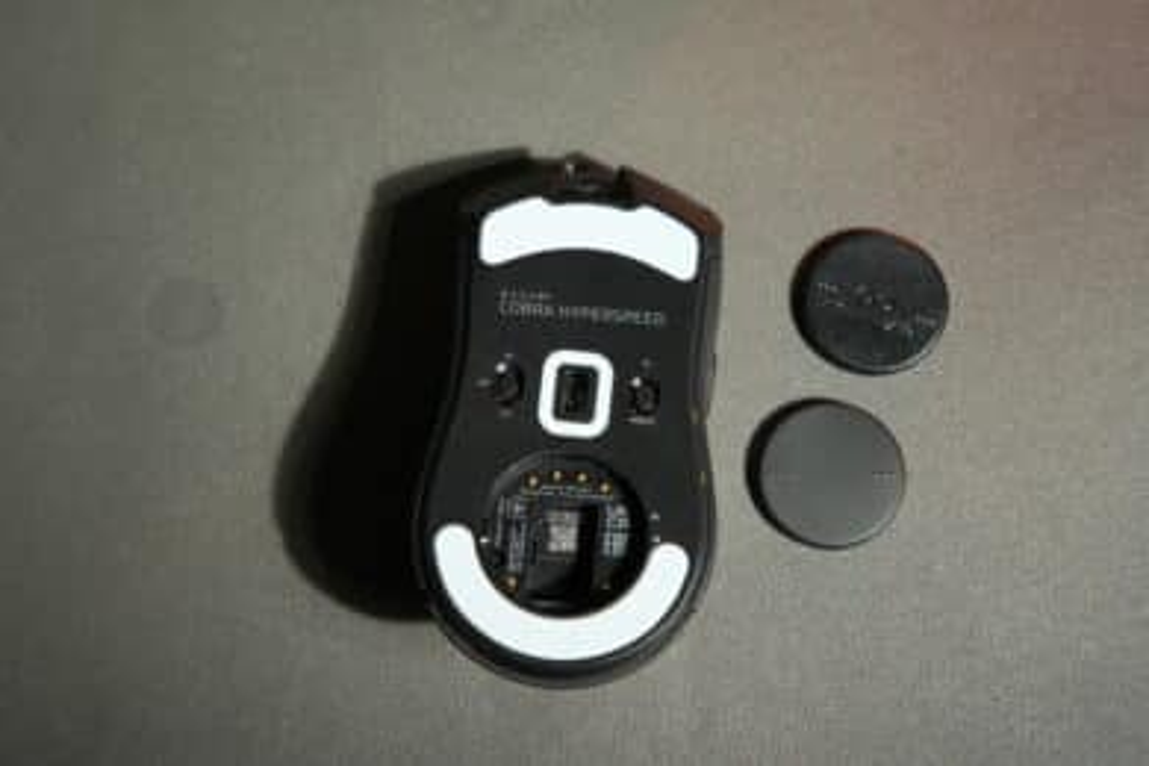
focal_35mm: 70
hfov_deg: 28.8
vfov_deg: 19.5
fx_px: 2234
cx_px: 574
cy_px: 383
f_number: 8
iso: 1250
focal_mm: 70
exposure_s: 1/80
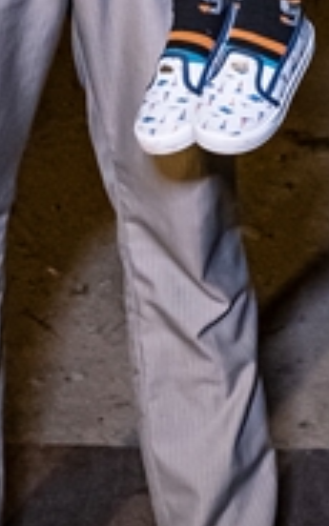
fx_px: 2123
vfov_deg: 13.4
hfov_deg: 8.8
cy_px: -230
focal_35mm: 148
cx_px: 266
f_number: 2.8
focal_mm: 24
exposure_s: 1/320
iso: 2500
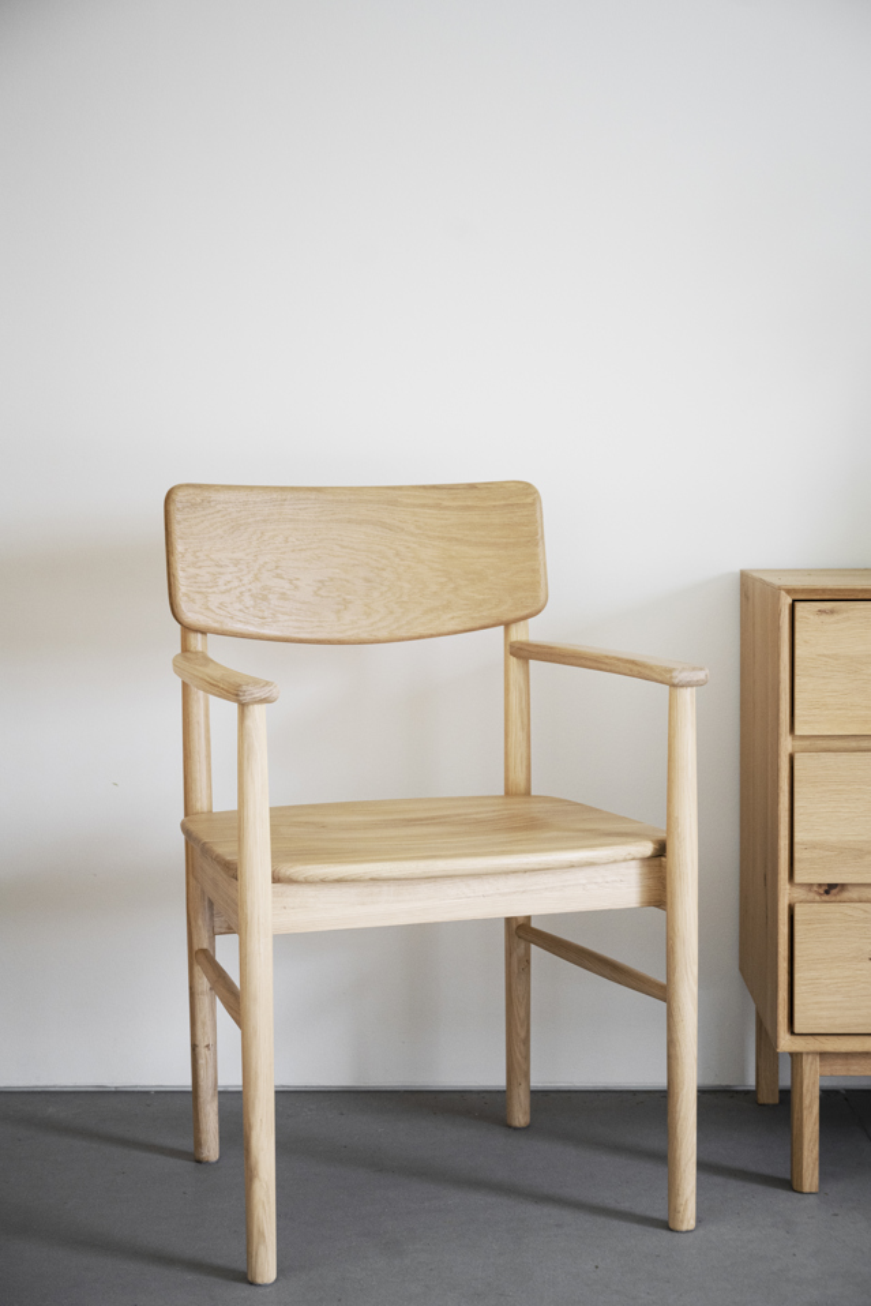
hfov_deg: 24.2
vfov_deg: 35.6
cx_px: 436
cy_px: 653
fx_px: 2031
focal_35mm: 56
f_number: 4
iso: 800
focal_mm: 56
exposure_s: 1/25
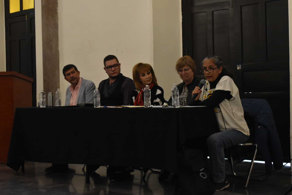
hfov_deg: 33.4
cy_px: 98
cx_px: 146
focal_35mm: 60
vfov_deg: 22.6
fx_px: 487
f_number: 5
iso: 4000
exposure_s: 1/60
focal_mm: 40
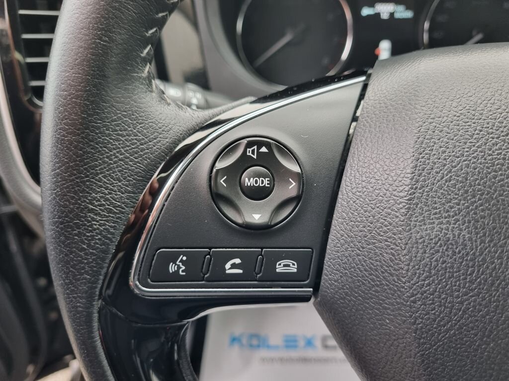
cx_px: 254
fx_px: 382
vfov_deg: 53.1
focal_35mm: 26
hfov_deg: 67.3
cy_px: 190
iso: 160
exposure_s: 1/50
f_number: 1.8
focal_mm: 5.4
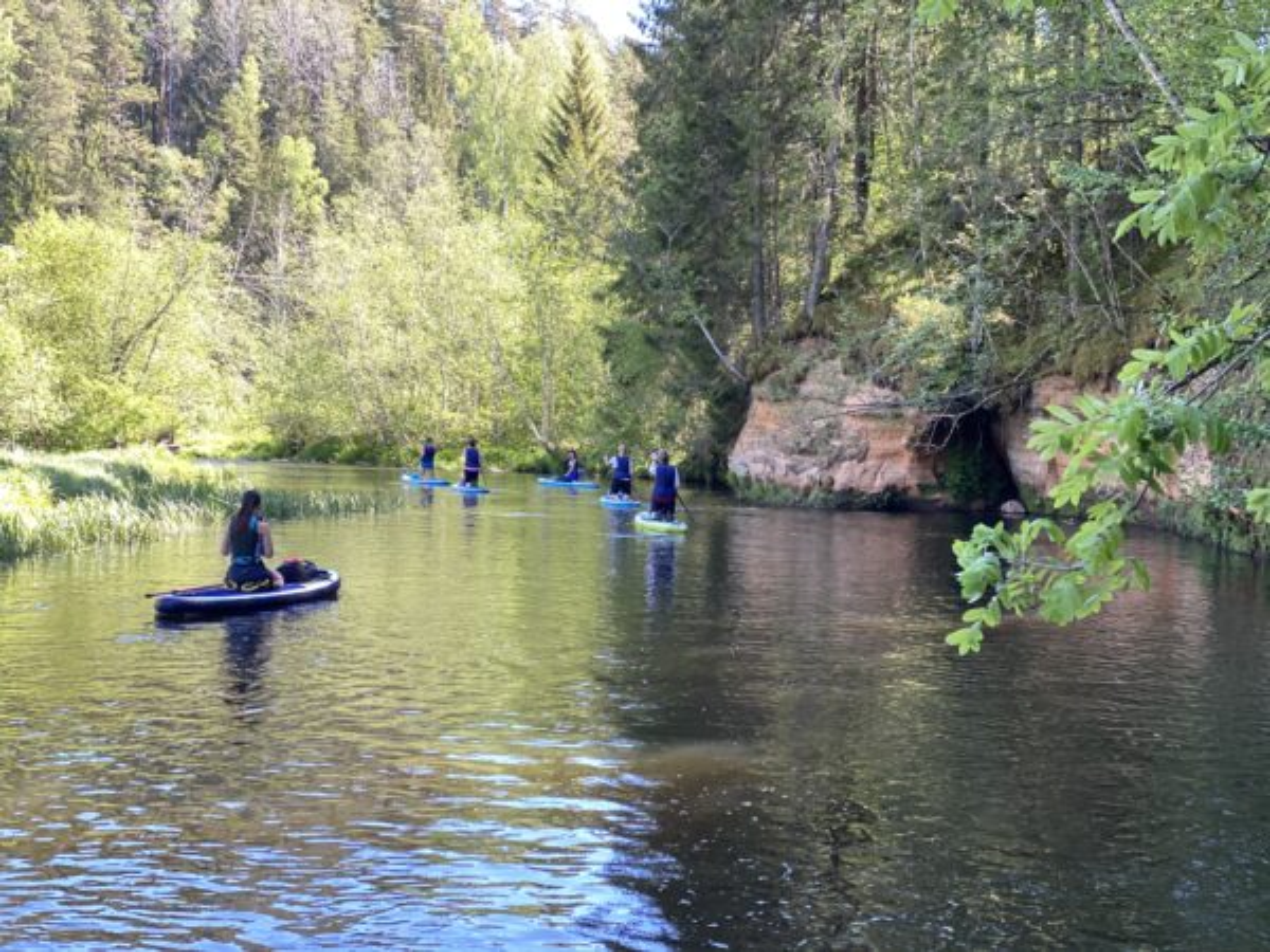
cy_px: 476
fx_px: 1908
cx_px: 635
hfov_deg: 36.8
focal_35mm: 52
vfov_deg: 28.0
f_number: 2
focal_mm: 6
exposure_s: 1/122
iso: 80
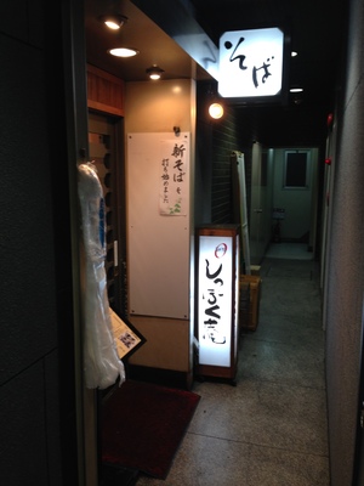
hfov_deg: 42.9
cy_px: 243
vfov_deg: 55.4
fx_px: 463
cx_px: 182
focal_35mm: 33
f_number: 2.4
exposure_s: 1/20
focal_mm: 4.12
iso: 64
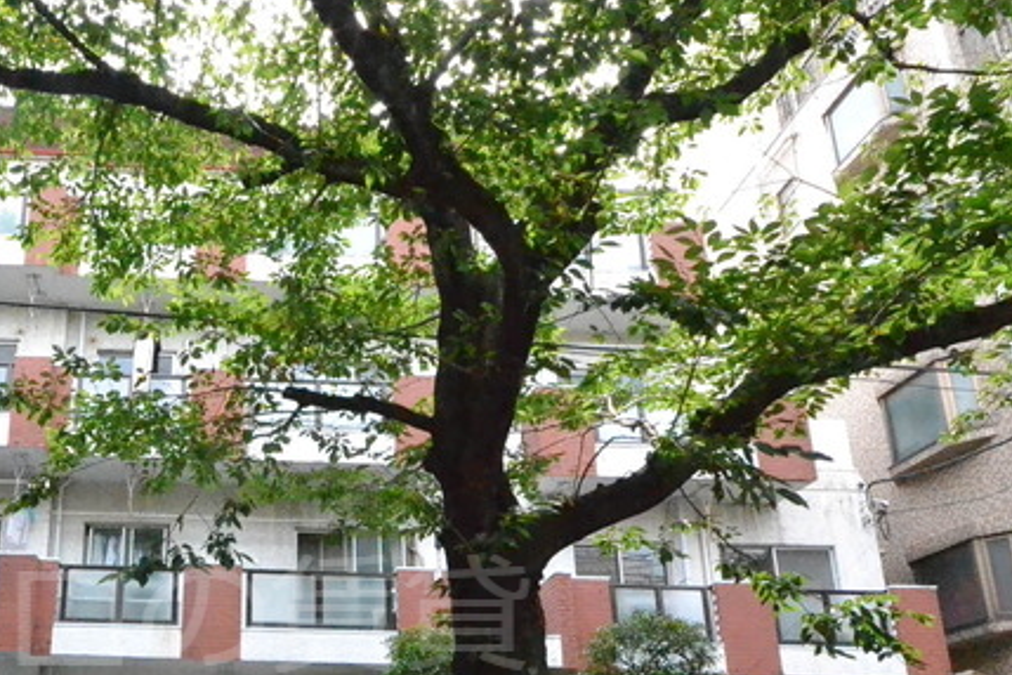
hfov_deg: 60.8
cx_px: 219
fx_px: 787
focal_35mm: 28
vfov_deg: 42.4
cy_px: 615
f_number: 18
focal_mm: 10
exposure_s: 1/800
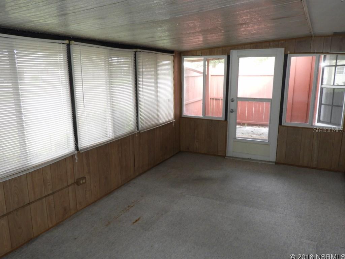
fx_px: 279
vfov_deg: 49.7
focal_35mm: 28
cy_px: 130
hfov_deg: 63.4
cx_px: 172
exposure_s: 1/30
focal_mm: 5
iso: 180
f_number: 3.5
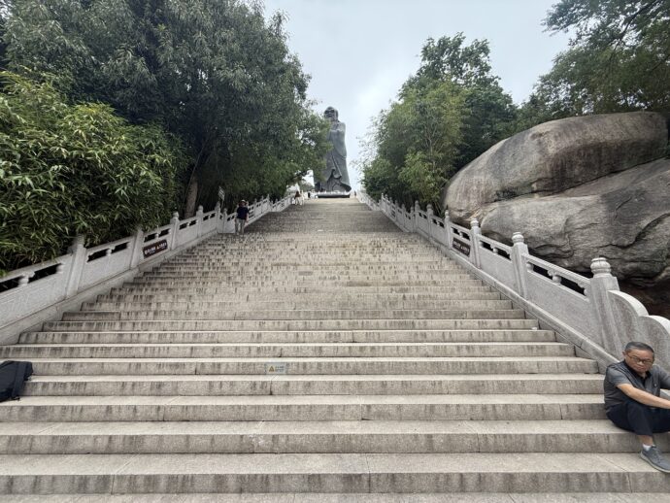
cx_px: 335
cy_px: 252
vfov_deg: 85.7
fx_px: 271
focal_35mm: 14
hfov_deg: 102.0
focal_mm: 2.22
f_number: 2.2
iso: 50
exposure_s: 1/461
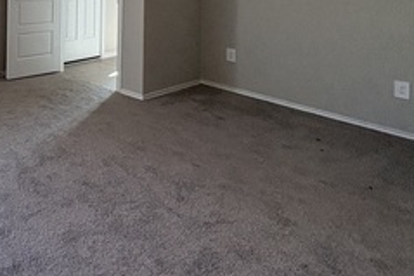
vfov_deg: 29.3
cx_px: -80
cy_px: -57
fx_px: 448
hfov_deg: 37.7
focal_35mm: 39
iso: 320
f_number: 2.2
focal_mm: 2.22
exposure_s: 1/120
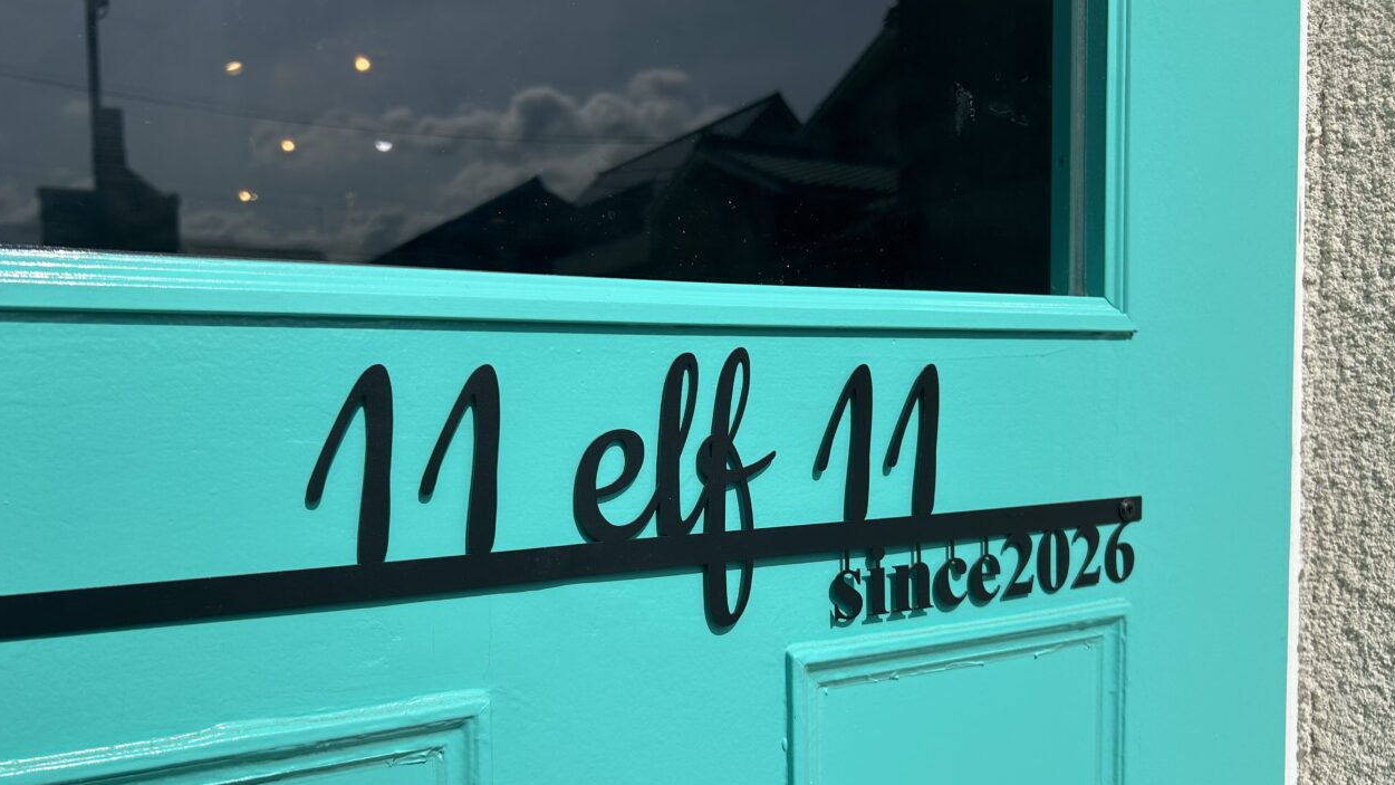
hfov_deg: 66.1
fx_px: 1073
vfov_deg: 40.1
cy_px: 456
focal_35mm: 29
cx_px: 685
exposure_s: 1/10309
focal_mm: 5.7
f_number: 1.5
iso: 50
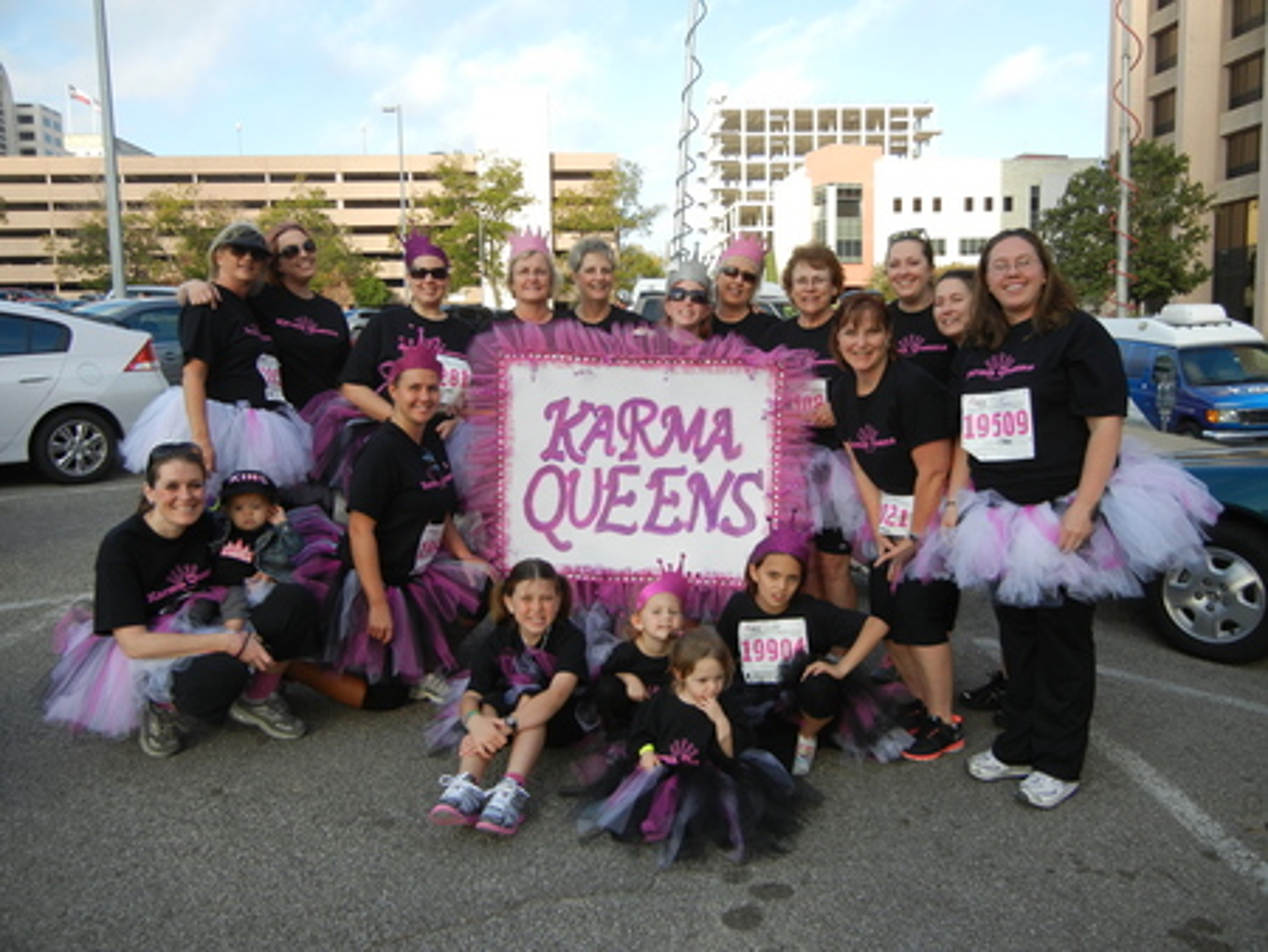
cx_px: 634
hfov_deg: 59.9
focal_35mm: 30
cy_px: 476
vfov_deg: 46.8
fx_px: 1100
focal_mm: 5.4
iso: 160
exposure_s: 1/507
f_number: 3.5
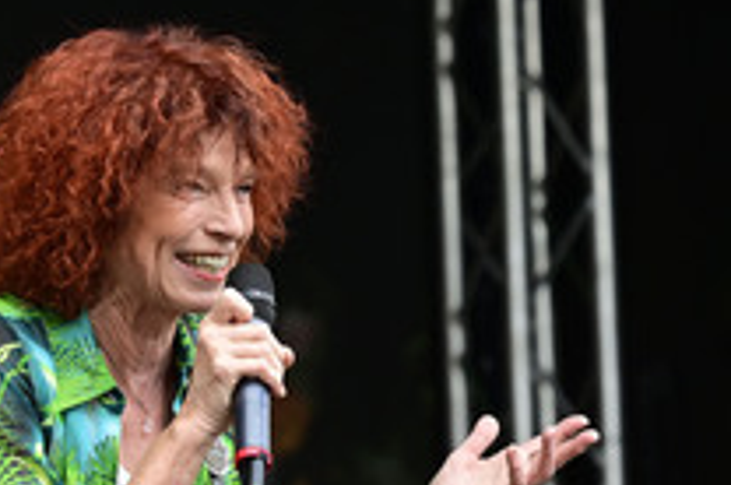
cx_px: 459
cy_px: 453
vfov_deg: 4.3
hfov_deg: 6.5
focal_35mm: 315
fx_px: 6386
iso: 500
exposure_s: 1/320
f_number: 5
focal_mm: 145
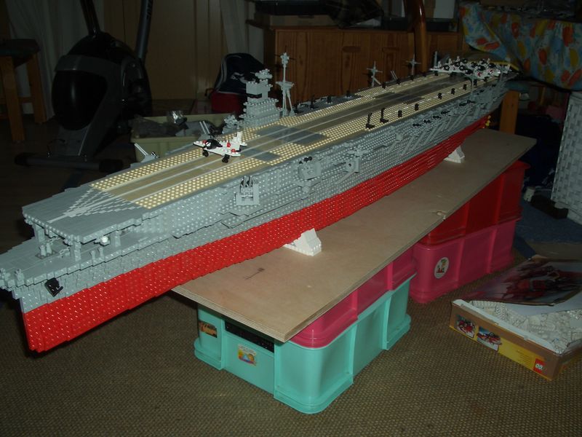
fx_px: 588
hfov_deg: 52.6
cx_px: 291
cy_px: 218
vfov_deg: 40.7
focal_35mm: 35
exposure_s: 1/60
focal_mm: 5.8
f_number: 4.3
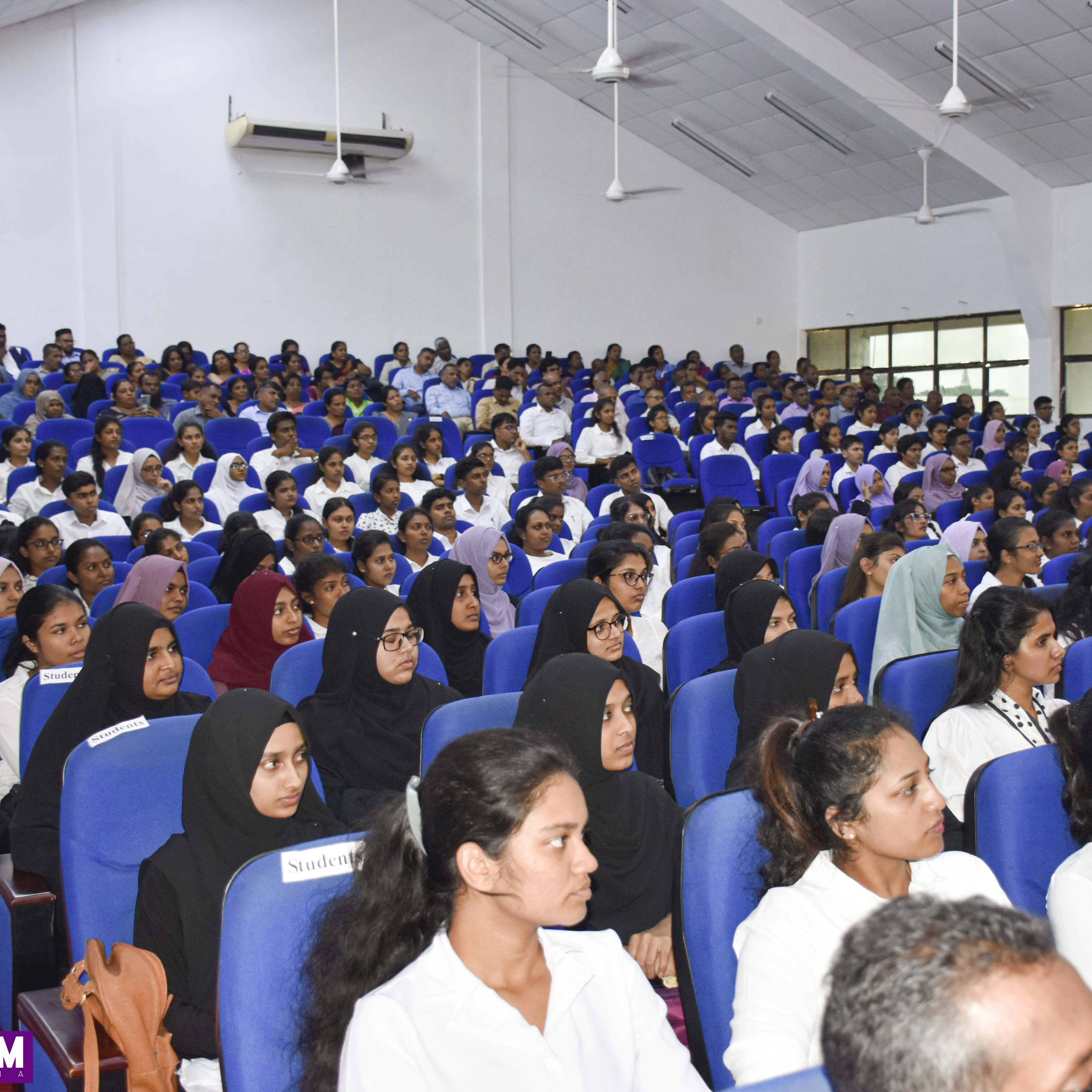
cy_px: 549
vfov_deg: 37.8
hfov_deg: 37.7
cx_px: 645
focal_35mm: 45
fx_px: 1593
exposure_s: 1/60
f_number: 3.8
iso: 720
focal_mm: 23
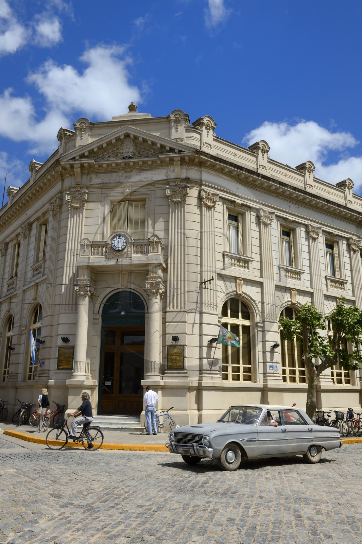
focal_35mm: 31
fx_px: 468
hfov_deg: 42.3
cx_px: 181
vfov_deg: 60.3
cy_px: 272
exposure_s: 1/250
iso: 200
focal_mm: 31
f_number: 16
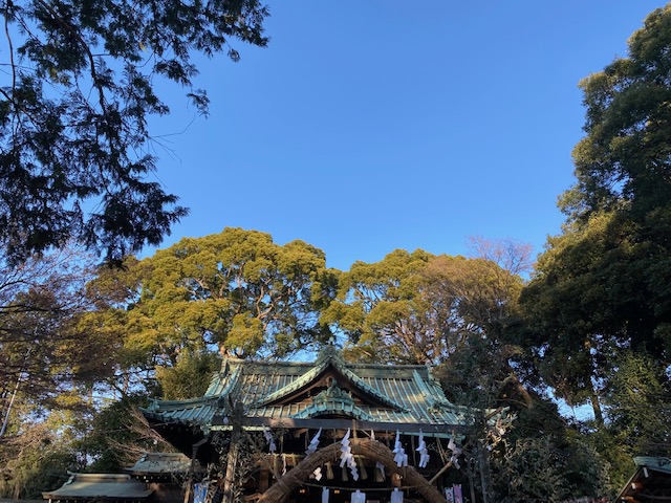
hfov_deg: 67.3
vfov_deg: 53.1
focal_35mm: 26
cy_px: 252
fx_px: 504
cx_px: 336
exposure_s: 1/728
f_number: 1.8
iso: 32
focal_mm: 4.25
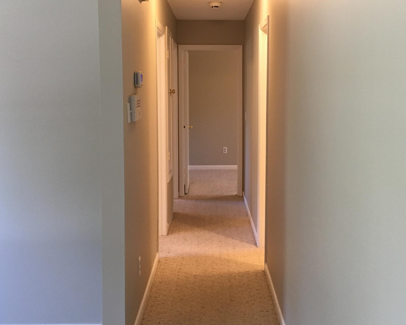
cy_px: 130
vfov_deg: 33.3
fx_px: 541
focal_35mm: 45
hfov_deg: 41.1
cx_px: 226
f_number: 2.2
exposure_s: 1/30
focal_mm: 4.15
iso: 125
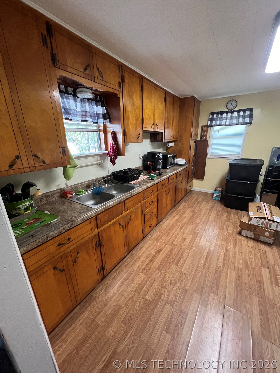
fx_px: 140
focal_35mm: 13
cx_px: 140
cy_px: 186
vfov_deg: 106.2
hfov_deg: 89.9
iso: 320
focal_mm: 1.57
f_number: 1.8
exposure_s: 1/60
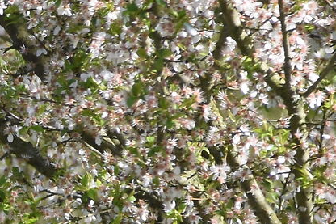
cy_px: 396
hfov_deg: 0.5
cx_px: -481
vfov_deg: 0.3
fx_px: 40358
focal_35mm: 4326
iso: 560
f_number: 6.3
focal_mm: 500
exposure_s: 1/800
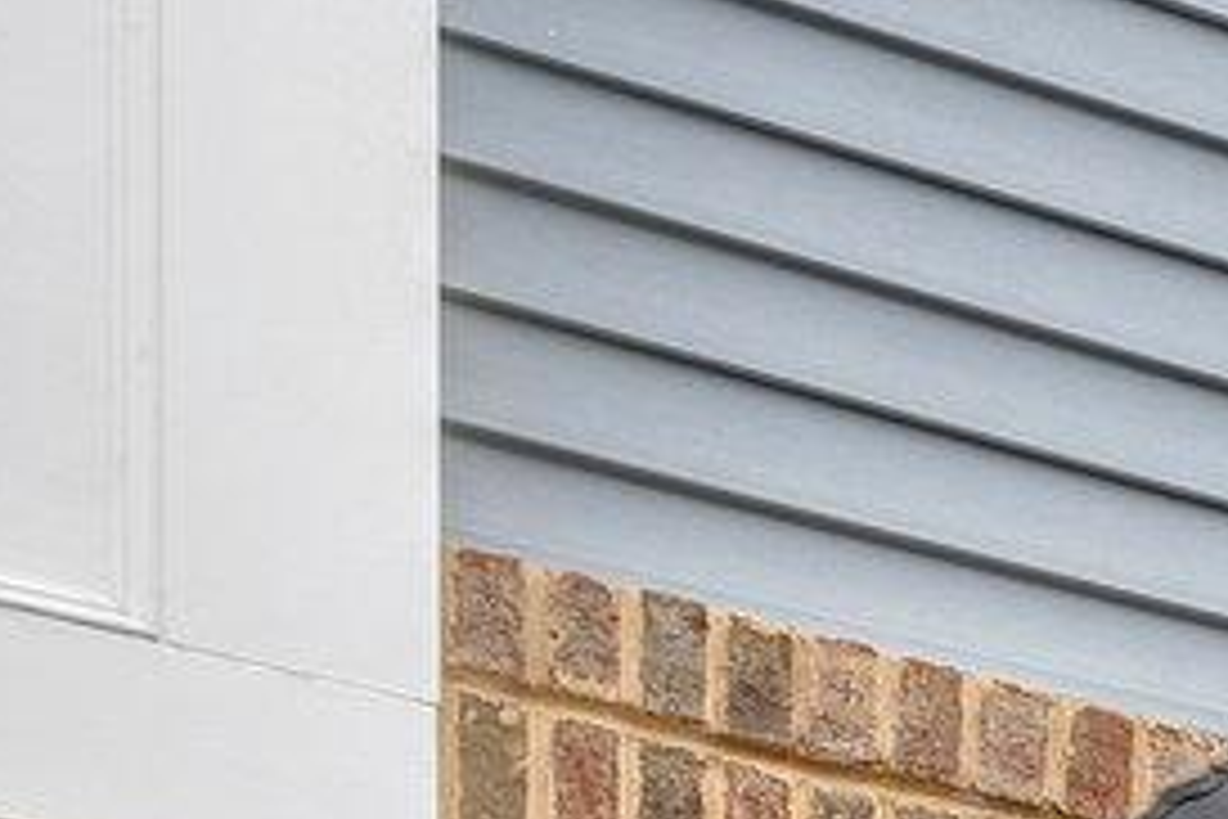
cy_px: 2923
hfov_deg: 12.2
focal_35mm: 152
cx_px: 2348
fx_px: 5193
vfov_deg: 7.3
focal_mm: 20.3
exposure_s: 1/50
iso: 100
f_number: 8
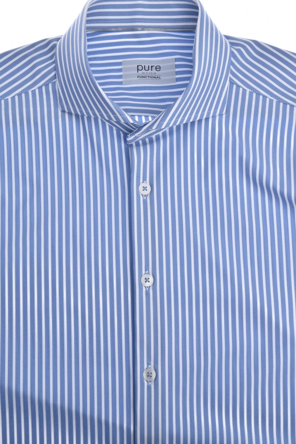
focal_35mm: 87
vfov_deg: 23.4
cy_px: 222
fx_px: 1073
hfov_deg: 15.7
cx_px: 148
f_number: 18
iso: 100
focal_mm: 58
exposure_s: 1/80
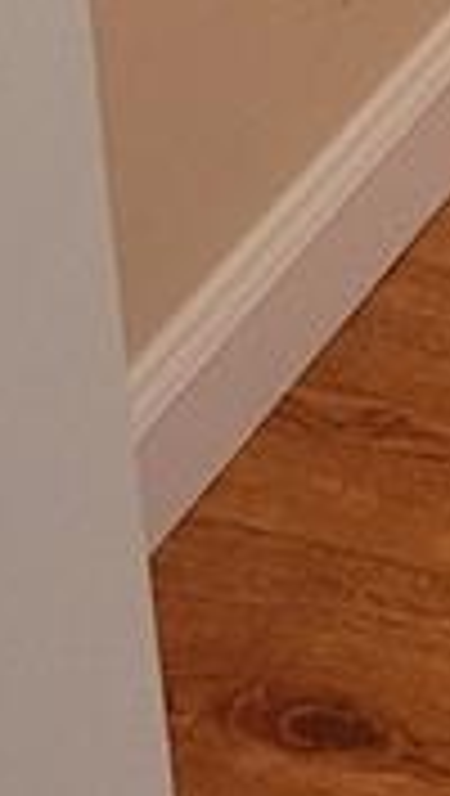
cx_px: 1503
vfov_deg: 9.2
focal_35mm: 192
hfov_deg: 5.8
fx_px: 4059
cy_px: -1520
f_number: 1.8
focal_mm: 5.4
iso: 500
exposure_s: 1/40
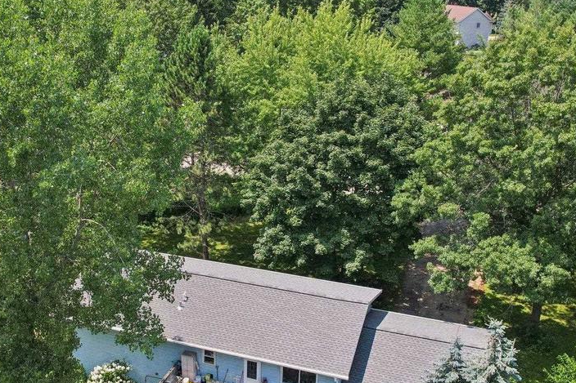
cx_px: 250
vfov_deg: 33.4
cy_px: 213
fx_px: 640
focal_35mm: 40
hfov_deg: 48.3
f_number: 2.8
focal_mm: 8.4
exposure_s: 1/3000
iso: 400
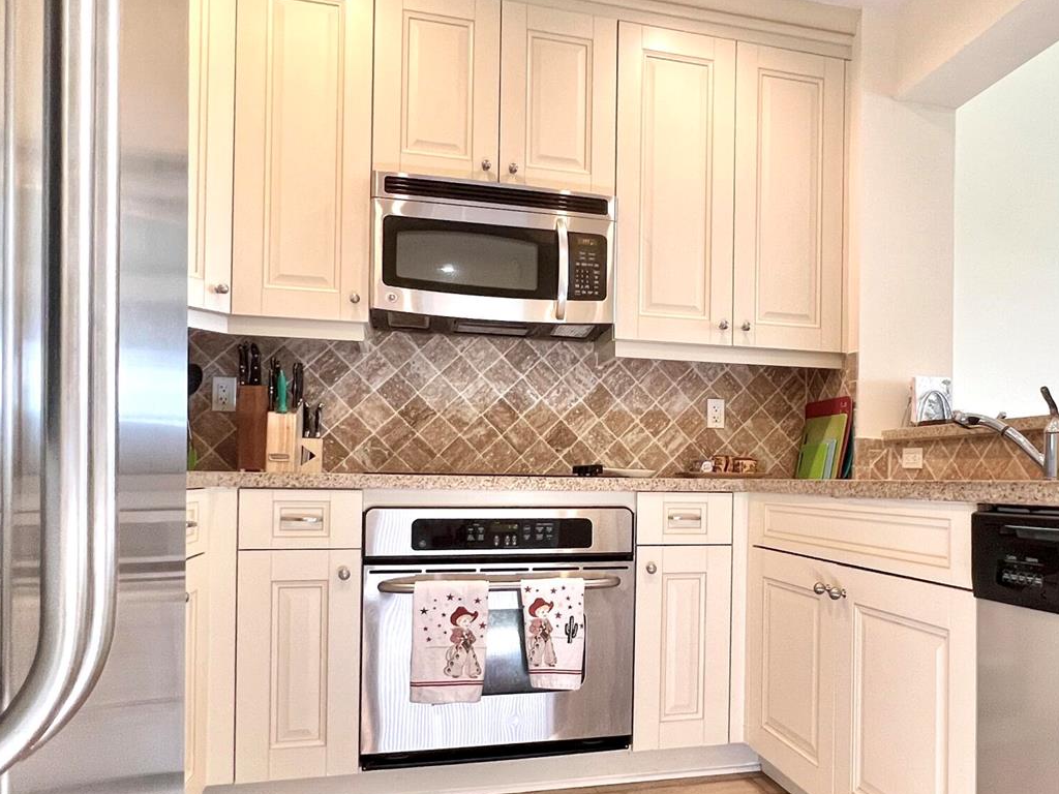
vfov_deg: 52.7
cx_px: 666
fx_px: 795
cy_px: 477
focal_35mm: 26
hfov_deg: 66.2
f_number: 1.8
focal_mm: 1.57
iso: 250
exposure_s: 1/120
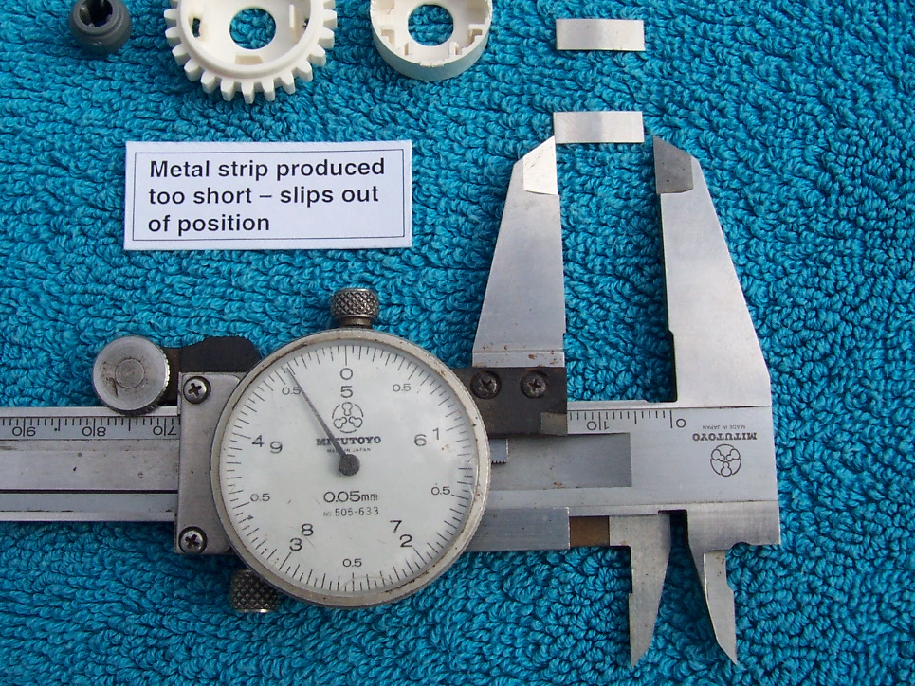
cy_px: 300
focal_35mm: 46
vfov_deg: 31.5
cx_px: 398
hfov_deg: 41.2
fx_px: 1216
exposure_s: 1/500
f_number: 5.6
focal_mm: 5.6
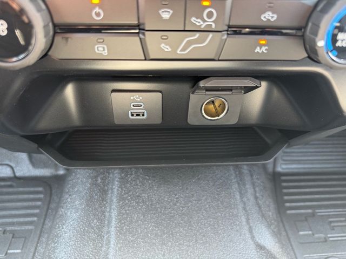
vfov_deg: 56.8
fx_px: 240
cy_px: 130
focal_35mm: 24
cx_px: 173
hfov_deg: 71.6
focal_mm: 6.76
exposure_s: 1/61
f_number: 1.78
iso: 200
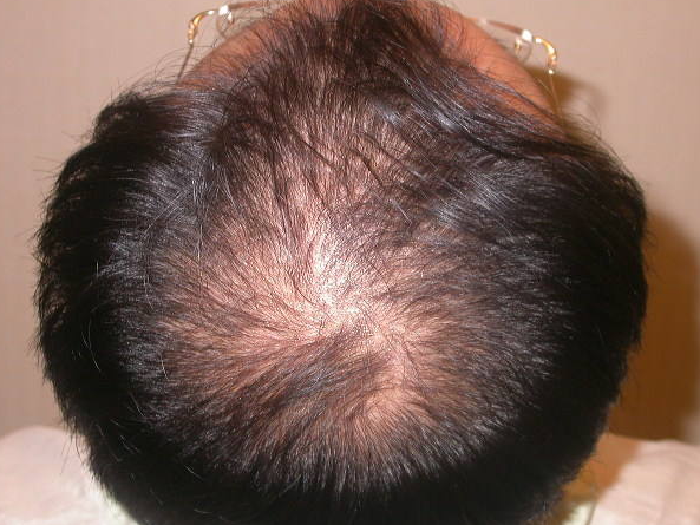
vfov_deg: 18.0
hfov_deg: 23.8
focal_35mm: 82
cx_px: 345
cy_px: 265
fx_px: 1659
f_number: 3.4
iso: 100
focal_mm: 15.8
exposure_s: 1/60.3
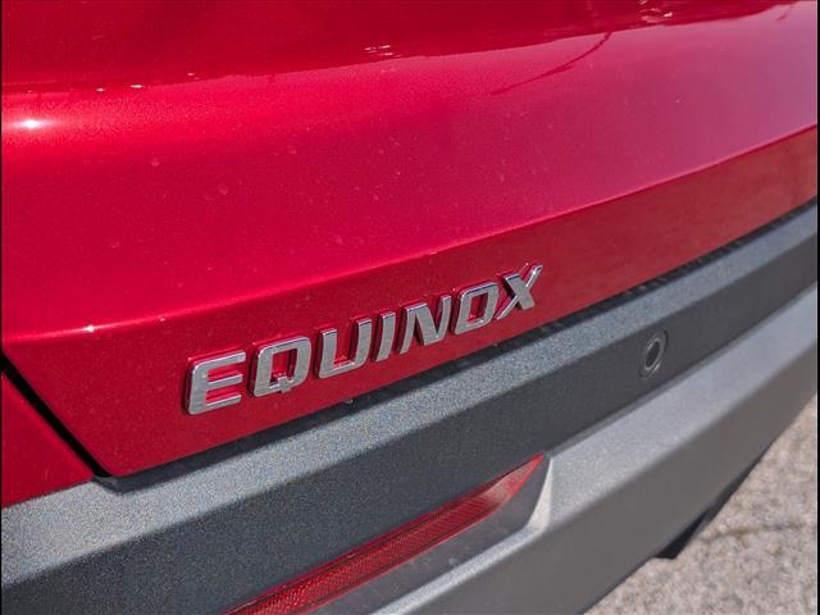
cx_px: 410
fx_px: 1161
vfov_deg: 29.7
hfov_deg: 38.9
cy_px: 308
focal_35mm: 49
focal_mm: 6.9
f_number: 1.68
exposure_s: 1/2500
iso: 22
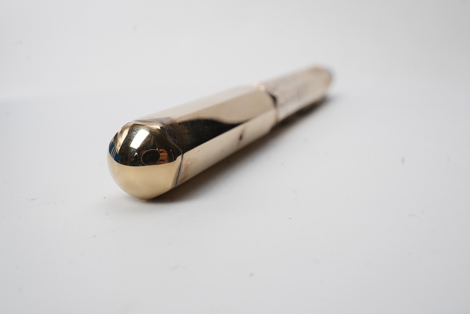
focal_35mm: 45
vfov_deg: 29.9
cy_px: 157
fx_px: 587
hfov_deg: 43.6
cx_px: 235
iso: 400
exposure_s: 1/100
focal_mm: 30
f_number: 22
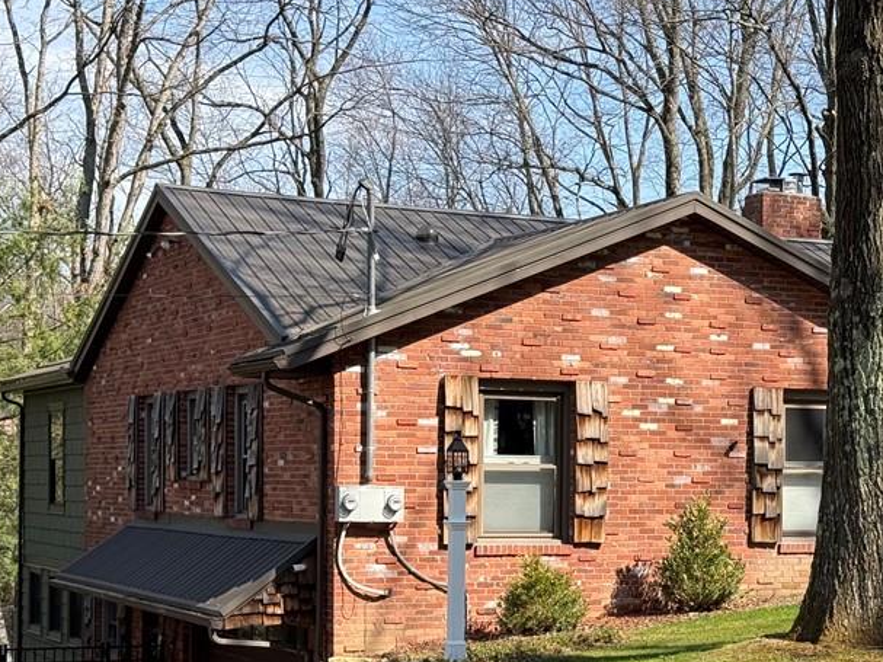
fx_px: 2066
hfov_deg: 23.8
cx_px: 698
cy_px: 535
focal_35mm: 81
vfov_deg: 18.0
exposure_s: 1/2033
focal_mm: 6.76
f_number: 1.78
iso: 64
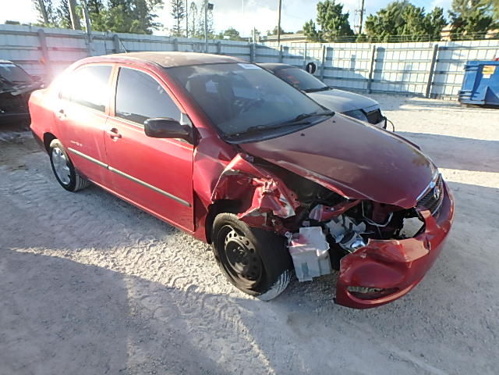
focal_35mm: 21
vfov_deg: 63.4
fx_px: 303
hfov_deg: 79.0
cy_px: 188
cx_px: 250
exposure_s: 1/320
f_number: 3.5
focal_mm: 3.7
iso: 125
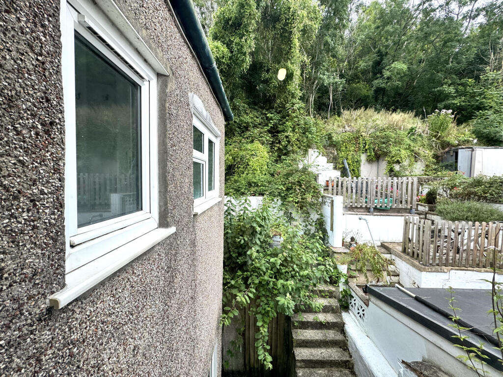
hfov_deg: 102.1
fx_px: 203
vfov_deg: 85.7
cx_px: 252
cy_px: 188
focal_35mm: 14
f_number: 2.2
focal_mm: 2.22
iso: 40
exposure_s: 1/401
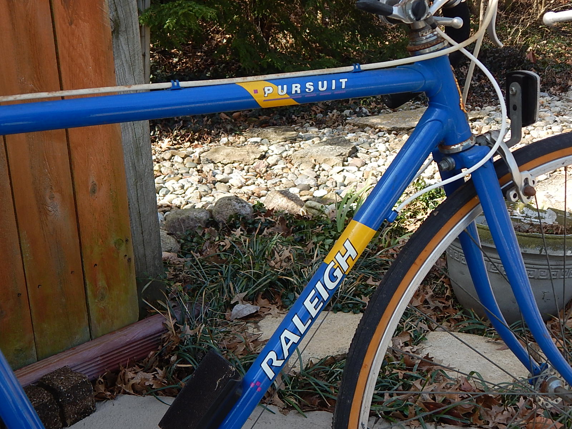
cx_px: 286
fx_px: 711
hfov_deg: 43.9
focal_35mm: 43
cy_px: 214
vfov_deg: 33.6
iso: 125
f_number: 3.6
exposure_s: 1/320
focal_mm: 7.7
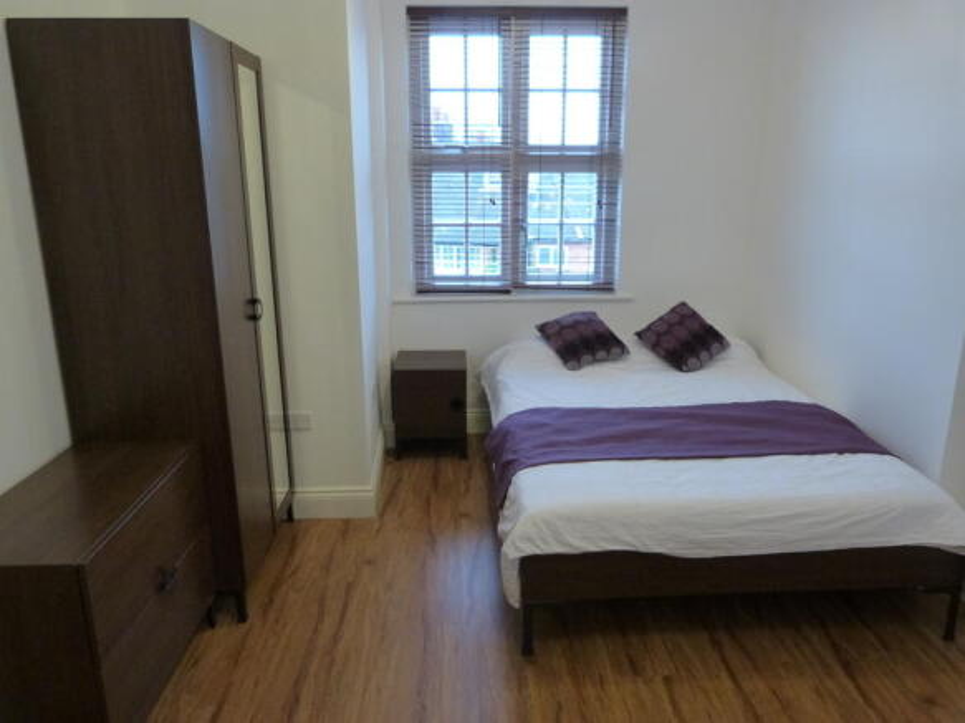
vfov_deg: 54.9
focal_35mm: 25
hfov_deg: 69.4
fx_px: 697
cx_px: 482
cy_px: 362
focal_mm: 4.5
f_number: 2.8
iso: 400
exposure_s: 1/25
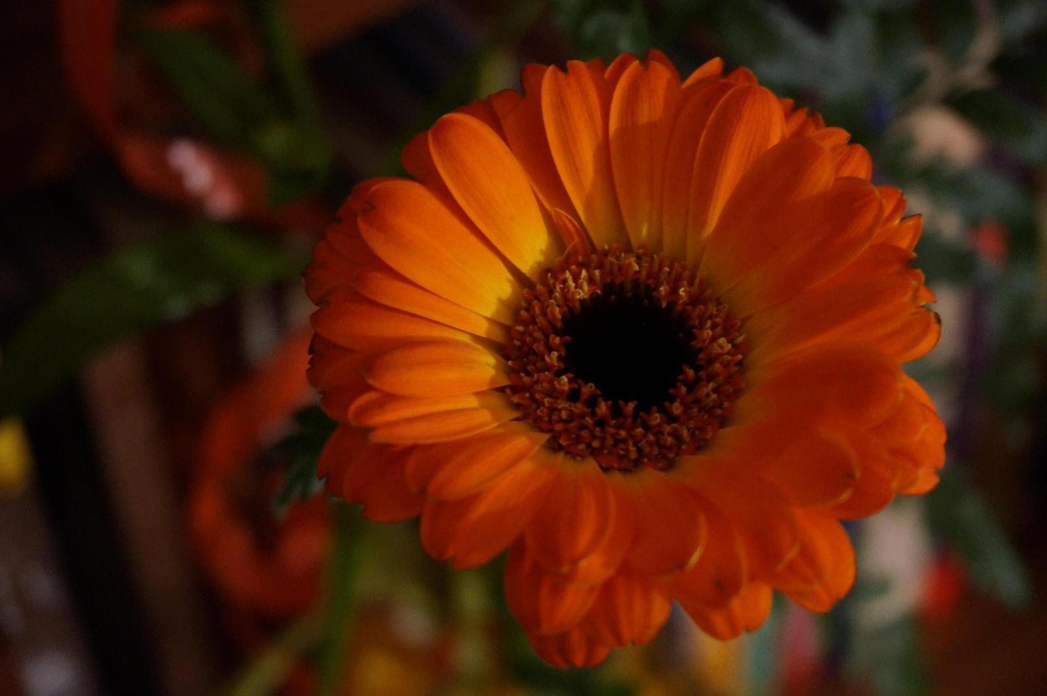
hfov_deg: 27.0
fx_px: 2179
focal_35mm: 75
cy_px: 348
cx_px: 524
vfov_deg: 18.1
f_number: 5.6
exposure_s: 1/5
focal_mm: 50
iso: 3200
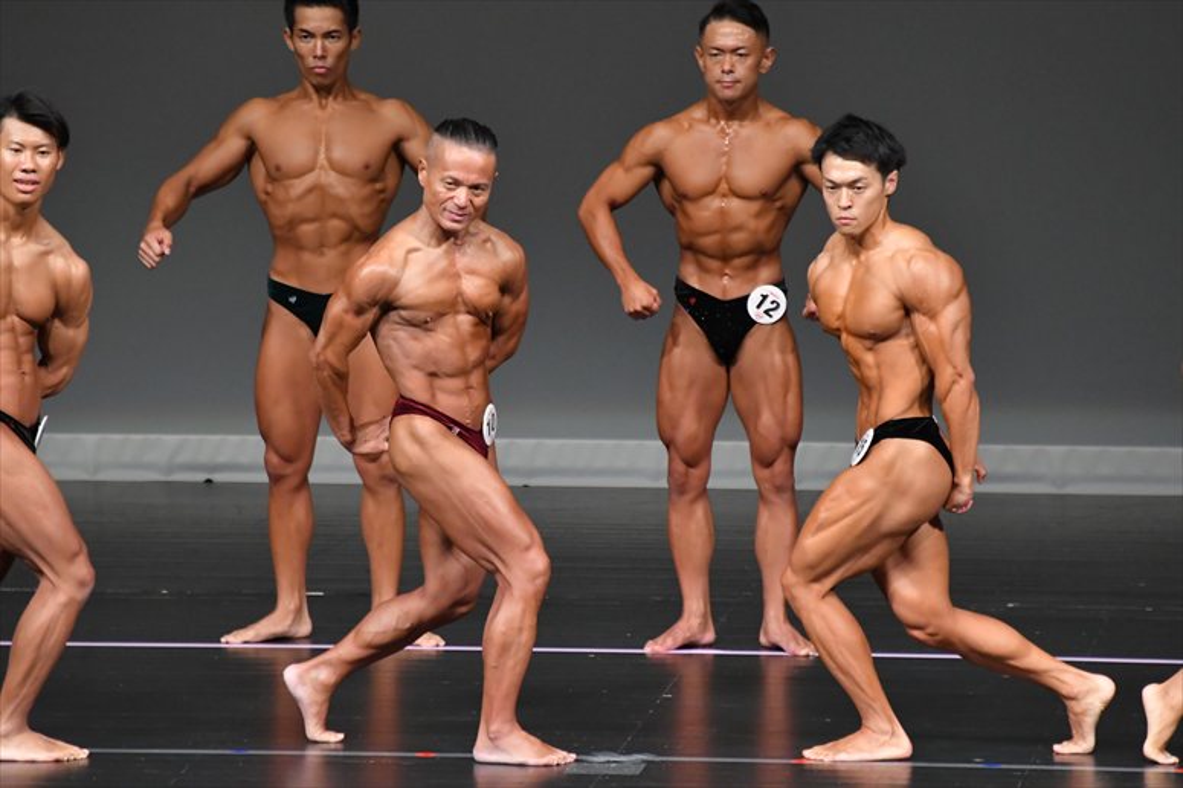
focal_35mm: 375
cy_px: 394
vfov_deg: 3.7
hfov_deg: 5.5
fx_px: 12317
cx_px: 592
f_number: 5.6
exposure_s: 1/400
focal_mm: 250
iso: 4000
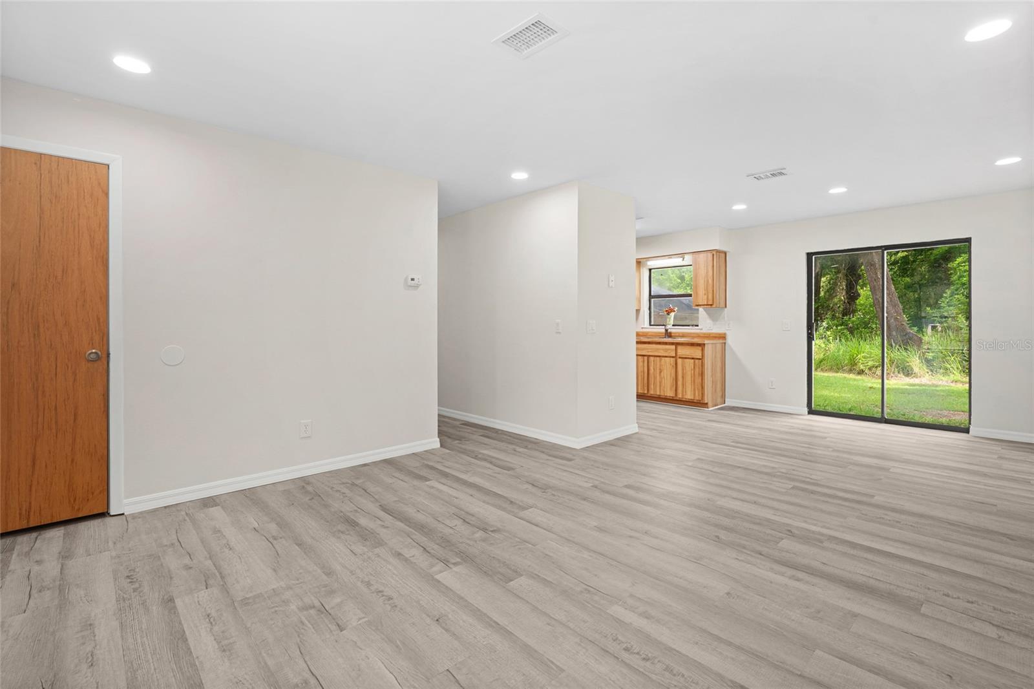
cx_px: 517
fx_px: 459
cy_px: 344
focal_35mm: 16
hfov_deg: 96.7
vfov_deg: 73.7
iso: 400
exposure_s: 1/10
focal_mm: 16
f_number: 8
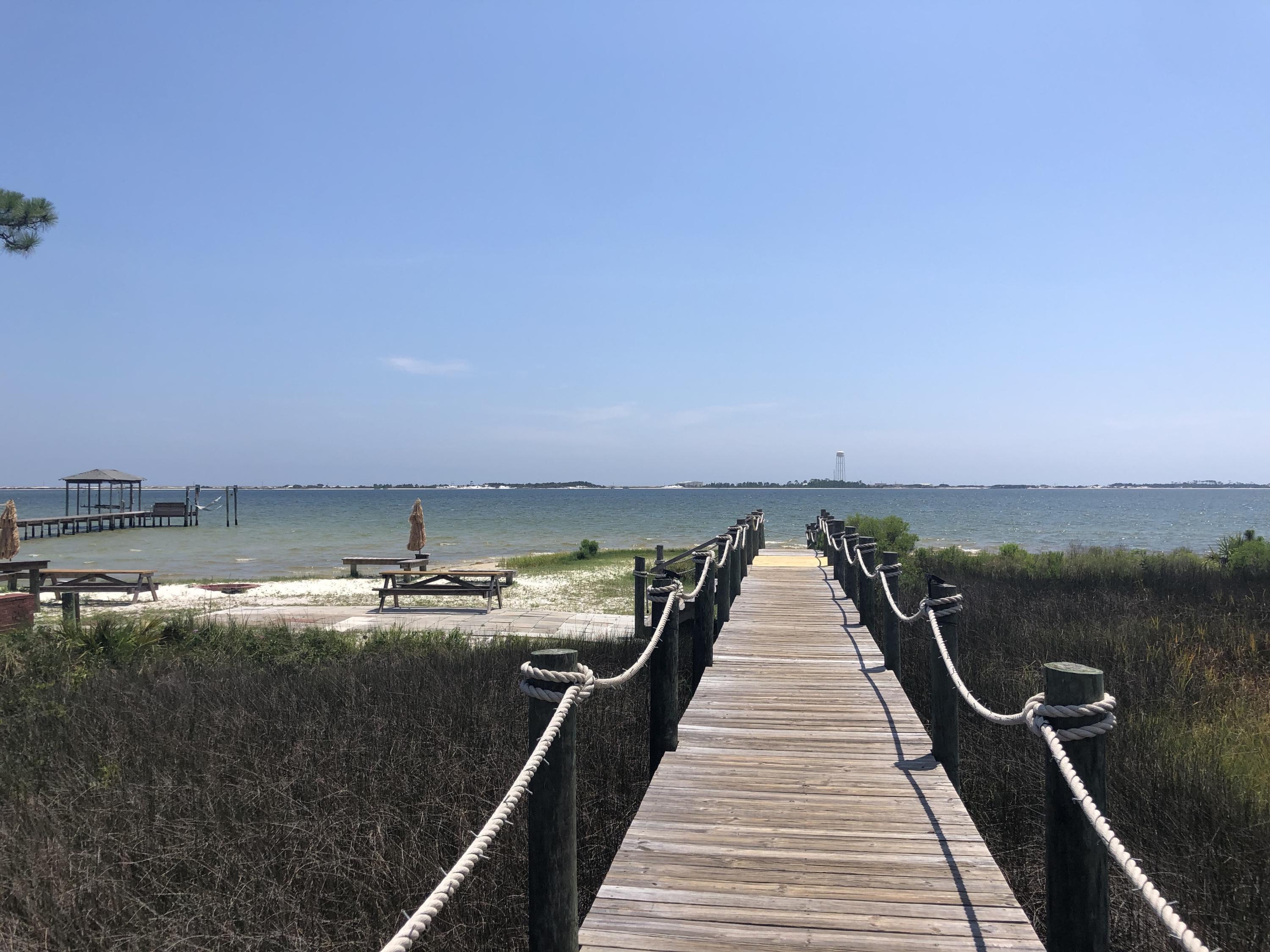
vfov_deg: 49.7
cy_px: 476
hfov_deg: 63.4
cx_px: 635
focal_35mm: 28
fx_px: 1027
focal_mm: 3.99
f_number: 1.8
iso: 20
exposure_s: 1/3436
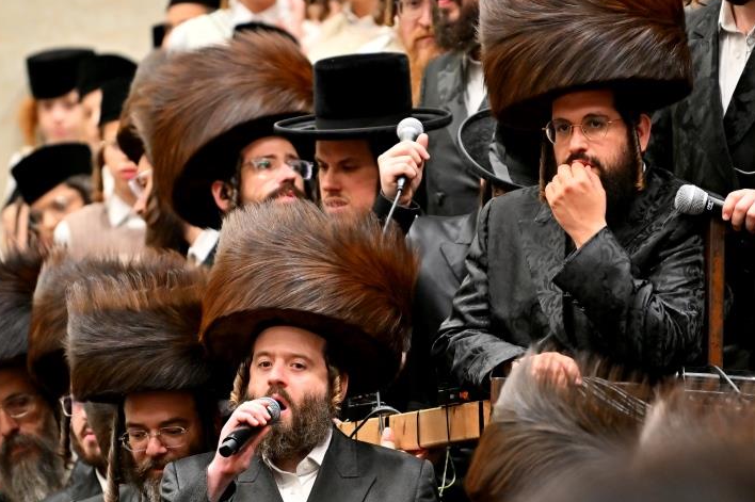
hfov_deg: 4.8
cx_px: 360
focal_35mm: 434
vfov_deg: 3.2
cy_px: 355
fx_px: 9095
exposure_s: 1/250
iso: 400
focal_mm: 200
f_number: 2.8
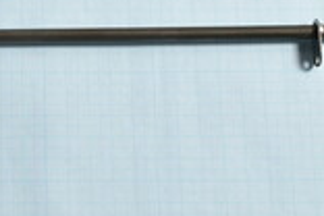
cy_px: 33
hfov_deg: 14.4
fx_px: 1256
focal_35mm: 140
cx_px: -31
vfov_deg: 9.8
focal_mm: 29
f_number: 16
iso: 400
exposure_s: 1/200
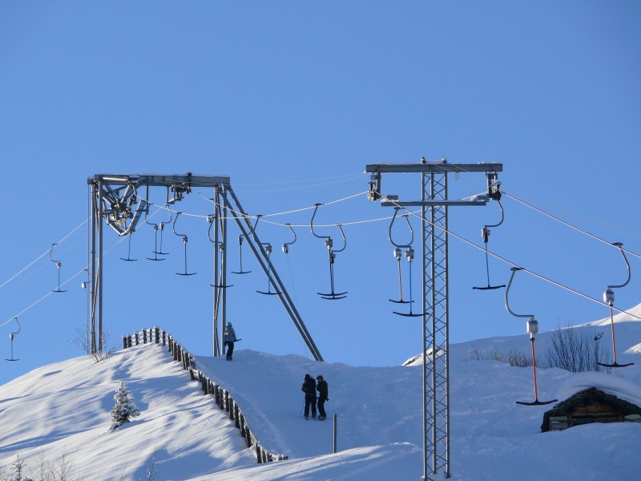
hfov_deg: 7.1
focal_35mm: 279
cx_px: 320
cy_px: 240
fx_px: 5166
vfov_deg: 5.3
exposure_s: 1/500
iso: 100
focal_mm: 59
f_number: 5.6
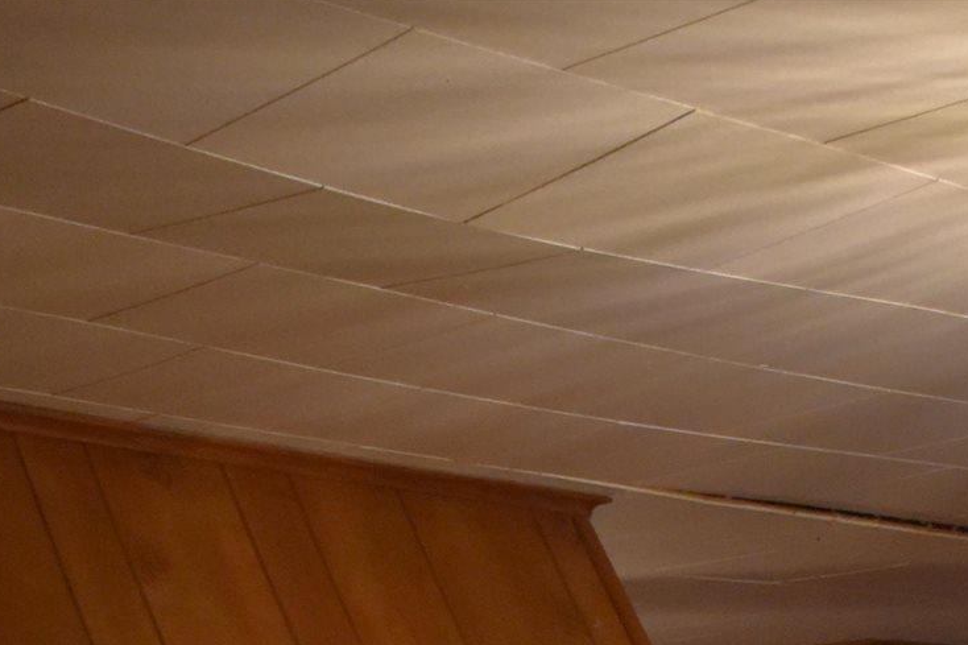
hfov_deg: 18.1
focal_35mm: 113
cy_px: 1344
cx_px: 553
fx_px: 3038
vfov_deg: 10.9
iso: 2200
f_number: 3.5
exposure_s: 1/125
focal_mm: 18
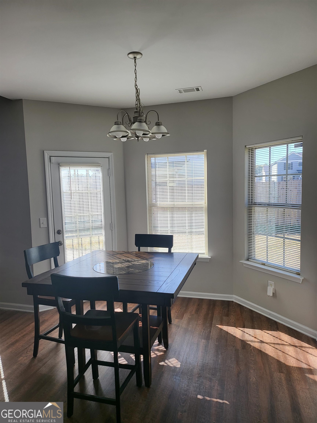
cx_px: 158
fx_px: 293
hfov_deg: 56.8
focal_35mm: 24
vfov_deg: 71.6
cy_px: 212
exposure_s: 1/305
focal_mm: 5
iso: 40
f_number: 1.8
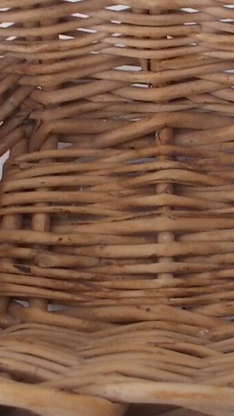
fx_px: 815
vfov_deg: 28.6
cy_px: 196
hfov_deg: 16.0
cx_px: 230
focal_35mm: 74
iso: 80
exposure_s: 1/125
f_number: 3.2
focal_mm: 4.6
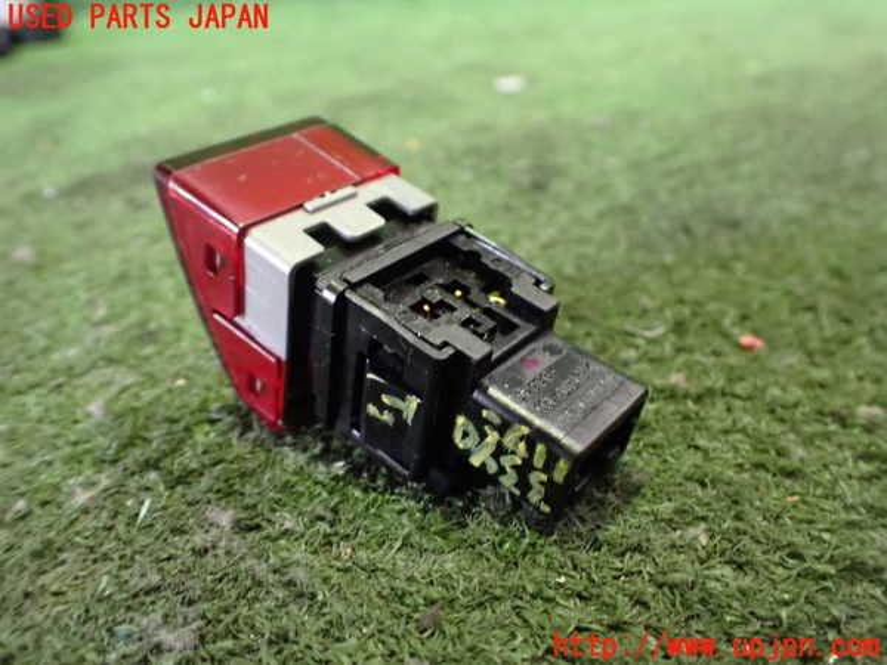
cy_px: 332
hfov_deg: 60.0
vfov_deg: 46.8
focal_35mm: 30
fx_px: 769
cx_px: 444
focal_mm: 5.4
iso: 1250
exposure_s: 1/30
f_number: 2.3
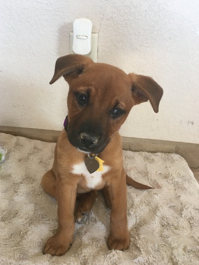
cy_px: 131
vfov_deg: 60.0
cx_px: 97
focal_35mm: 30
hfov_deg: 46.8
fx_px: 230
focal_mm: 4.15
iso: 80
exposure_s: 1/30
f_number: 2.2
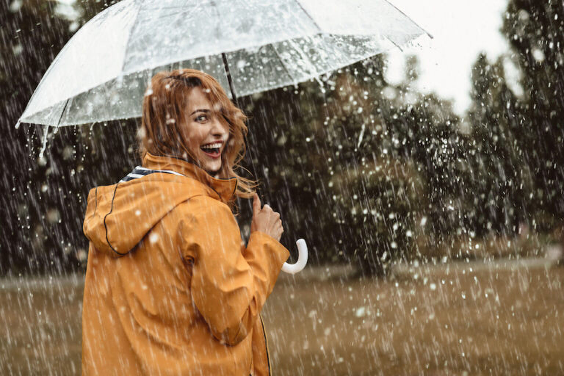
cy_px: 188
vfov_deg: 27.0
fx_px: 783
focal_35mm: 50
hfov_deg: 39.6
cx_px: 282
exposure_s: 1/500
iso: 100
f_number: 1.4
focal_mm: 50
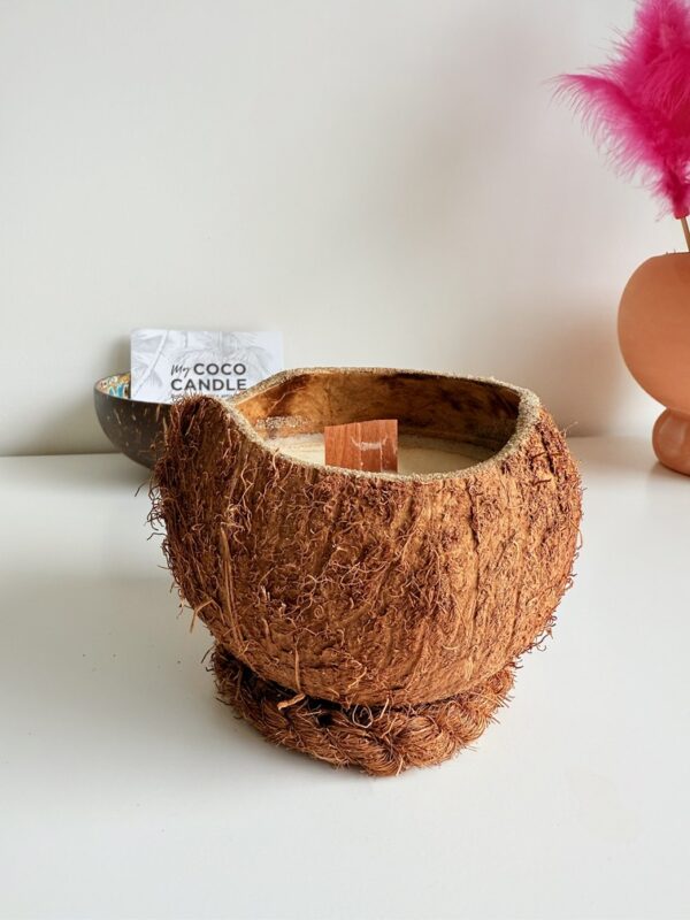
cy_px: 460
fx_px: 638
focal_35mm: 24
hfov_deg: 56.8
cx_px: 345
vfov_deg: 71.6
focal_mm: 2.22
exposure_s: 1/99
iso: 100
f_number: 2.2
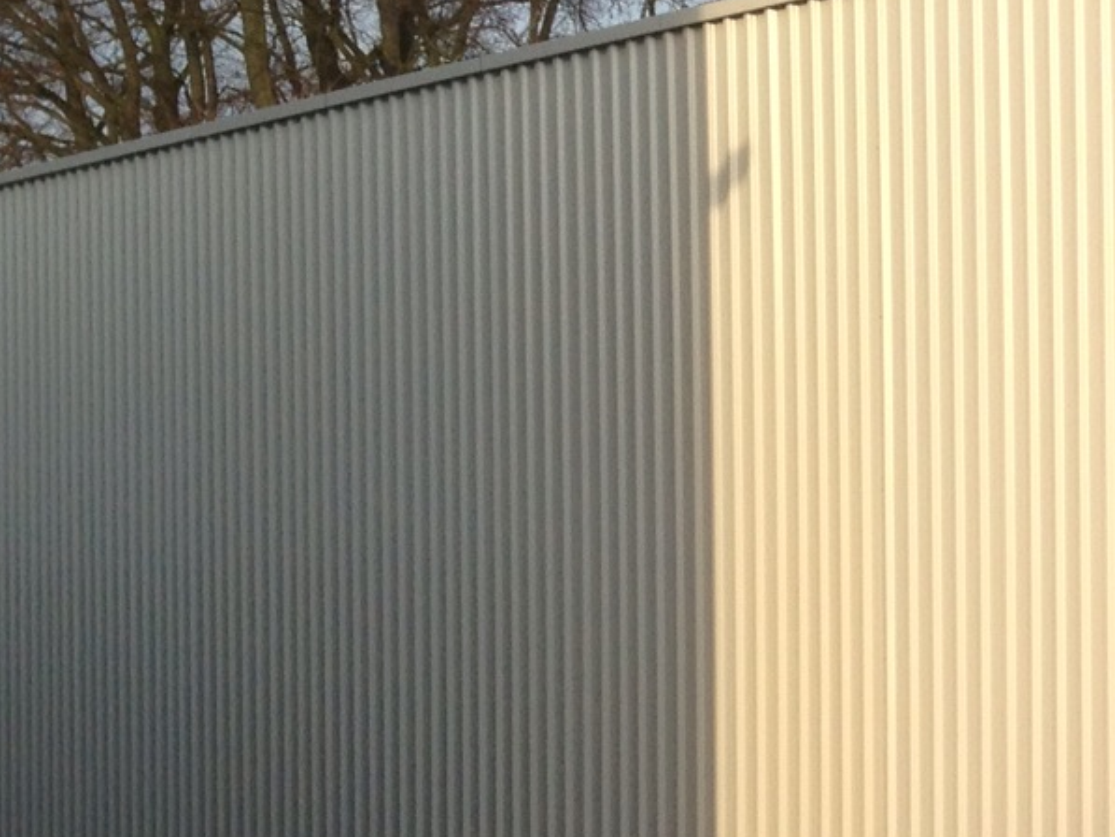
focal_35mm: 120
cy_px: 622
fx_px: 3866
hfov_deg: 15.2
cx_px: 1658
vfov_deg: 12.3
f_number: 2.4
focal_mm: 4.28
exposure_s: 1/1022
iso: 50
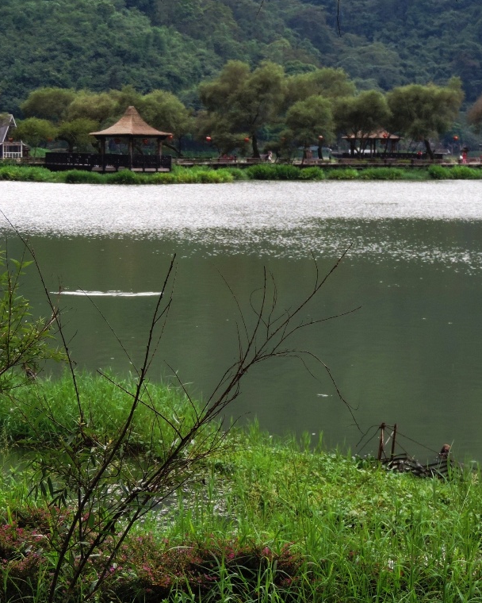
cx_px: 363
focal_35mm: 92
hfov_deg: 16.6
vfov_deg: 20.8
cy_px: 303
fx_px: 1641
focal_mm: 12.4
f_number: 3.9
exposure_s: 1/200
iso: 80
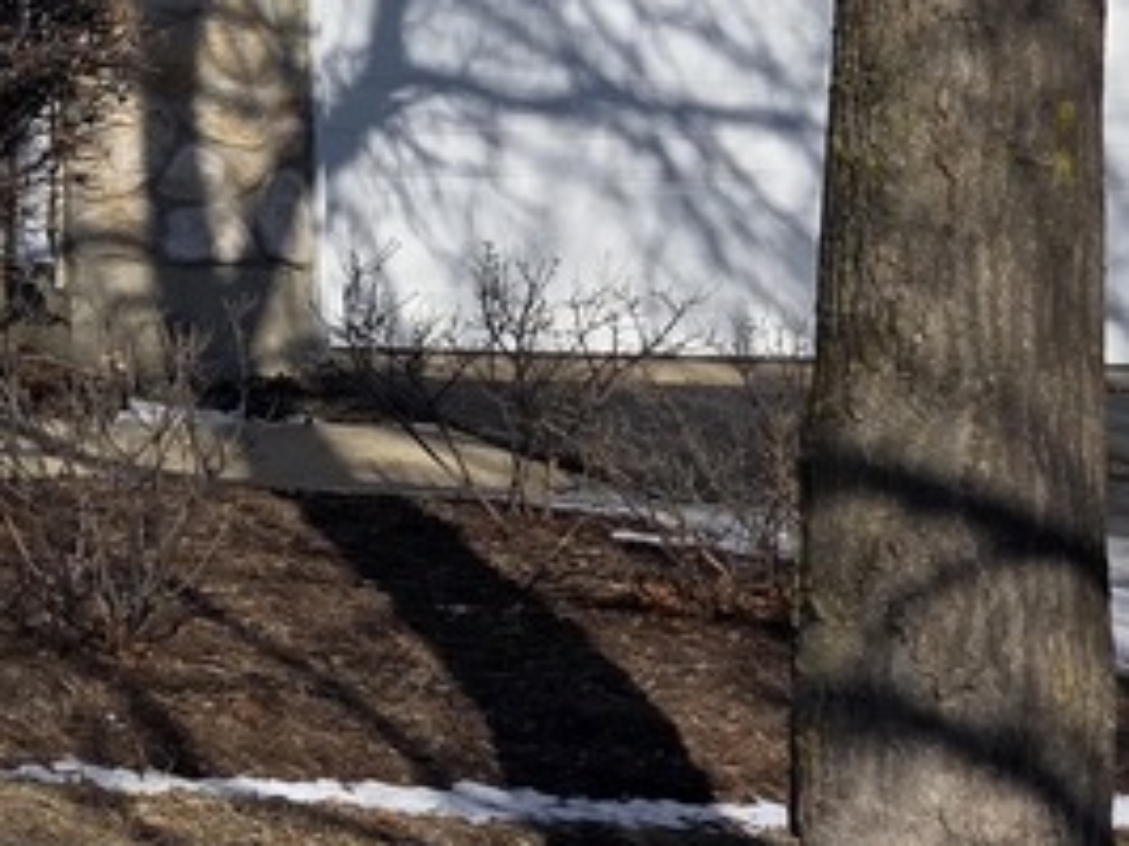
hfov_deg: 12.0
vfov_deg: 11.3
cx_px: -1767
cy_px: -533
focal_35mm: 124
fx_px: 4042
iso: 64
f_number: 1.7
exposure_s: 1/7944
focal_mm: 6.3
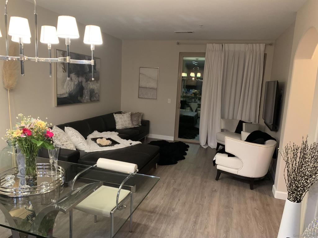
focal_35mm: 26
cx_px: 159
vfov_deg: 53.1
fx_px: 239
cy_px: 119
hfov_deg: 67.3
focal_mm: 4.25
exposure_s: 1/30
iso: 400
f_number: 1.8
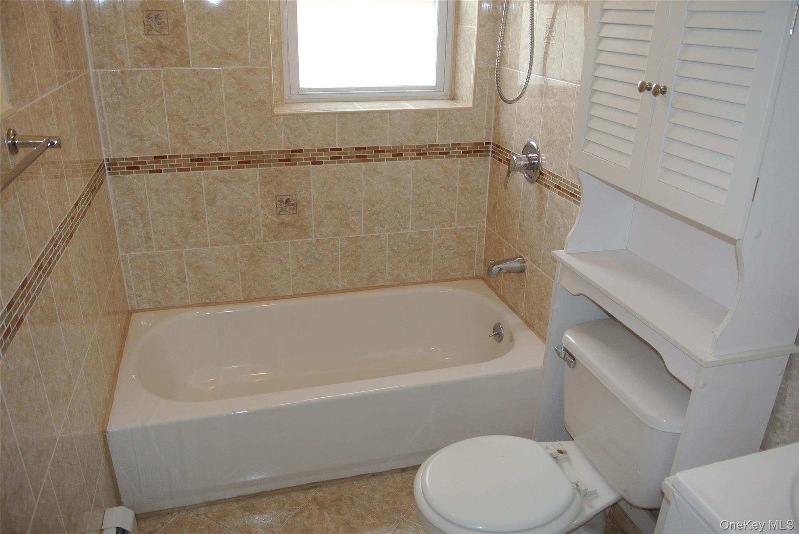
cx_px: 400
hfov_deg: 67.3
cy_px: 267
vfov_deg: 48.0
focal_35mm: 27
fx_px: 600
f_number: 3.5
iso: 400
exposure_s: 1/60
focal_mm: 10
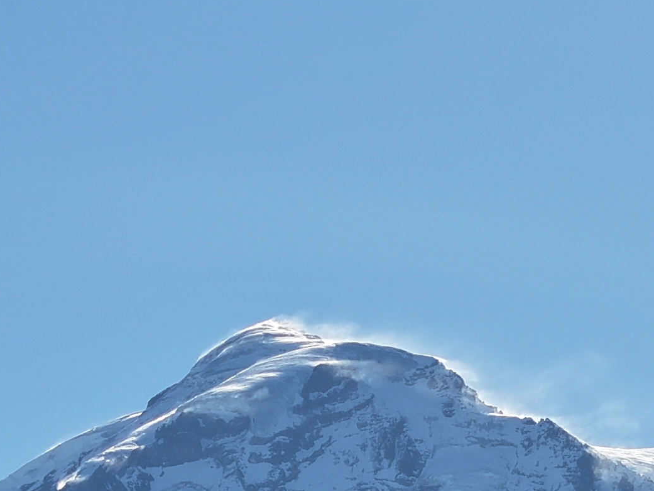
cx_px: 413
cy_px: 820
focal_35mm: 271
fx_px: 5121
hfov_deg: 7.3
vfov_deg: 5.4
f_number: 2.8
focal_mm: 19.35
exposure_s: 1/2000
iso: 100
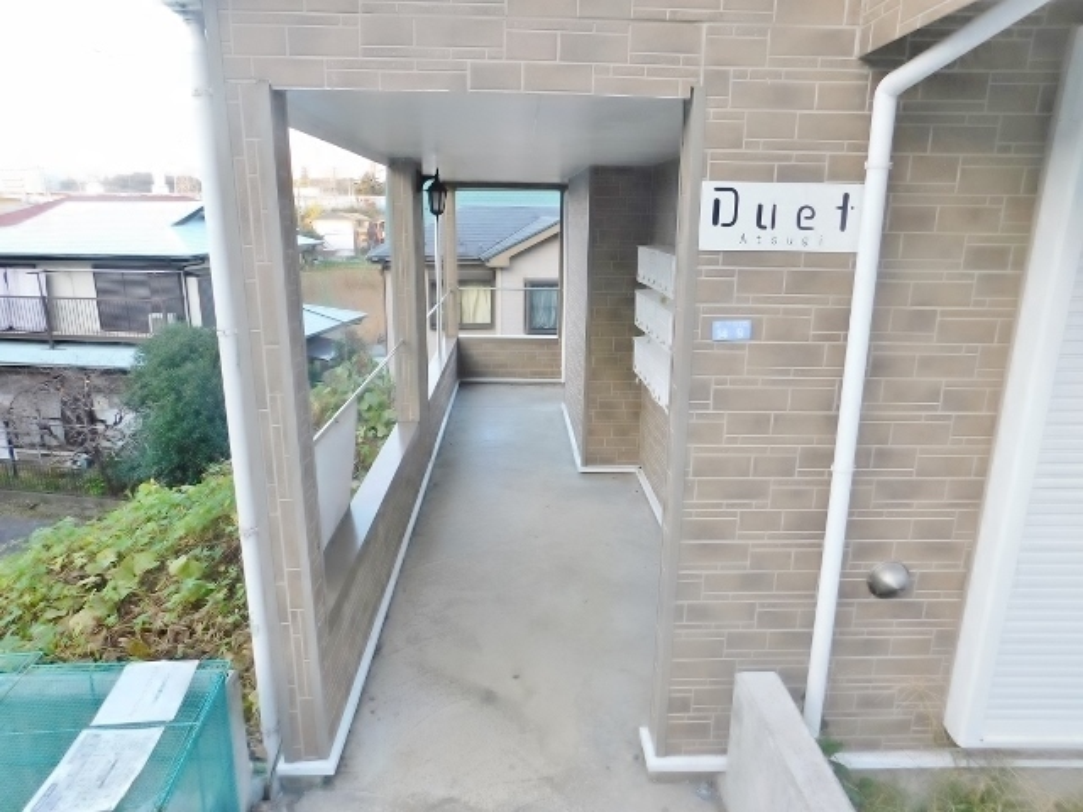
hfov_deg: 73.9
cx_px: 542
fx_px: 720
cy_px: 406
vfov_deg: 58.9
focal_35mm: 23
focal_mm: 4
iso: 125
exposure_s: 1/80
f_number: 3
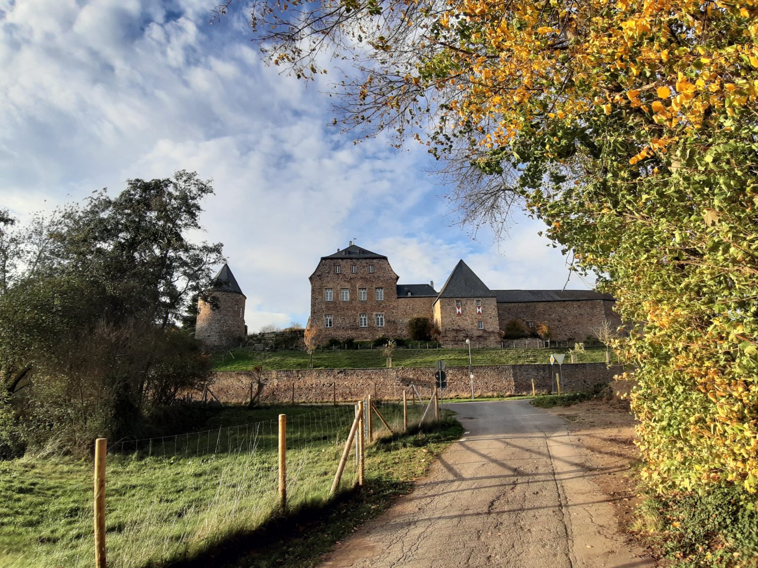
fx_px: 394
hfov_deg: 87.8
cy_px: 284
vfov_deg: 71.6
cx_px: 379
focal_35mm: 18
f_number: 2.4
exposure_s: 1/472
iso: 40
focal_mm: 1.87
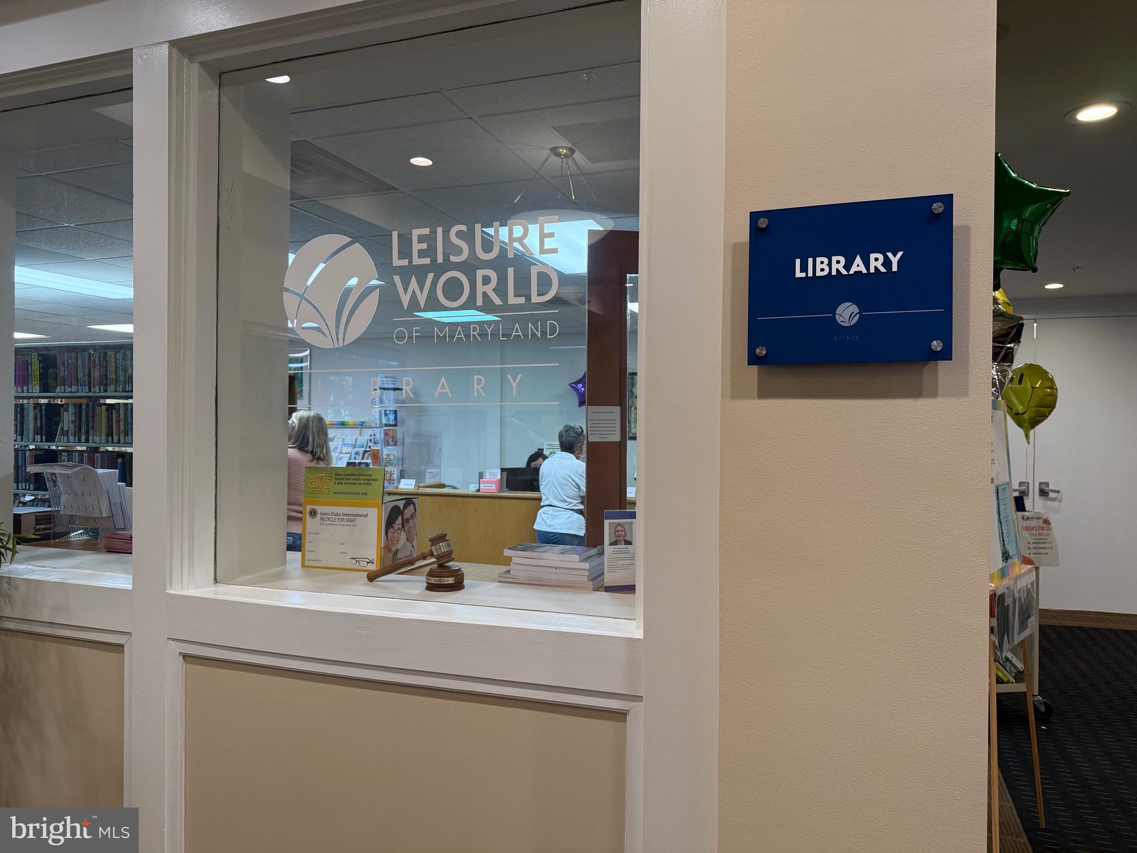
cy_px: 426
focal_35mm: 24
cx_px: 568
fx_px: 788
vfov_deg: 56.8
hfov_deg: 71.6
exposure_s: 1/137
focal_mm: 6.76
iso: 200
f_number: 1.78
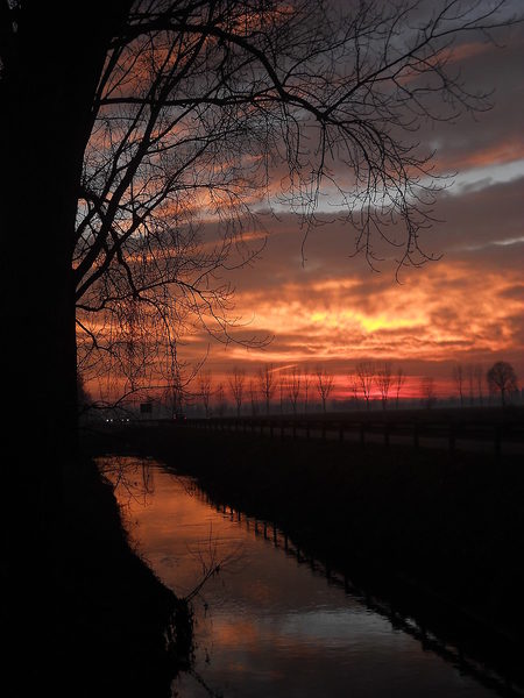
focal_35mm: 56
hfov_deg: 26.1
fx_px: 1130
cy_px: 349
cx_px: 262
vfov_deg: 34.3
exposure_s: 1/100
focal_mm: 9.24
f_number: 3.6
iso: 80
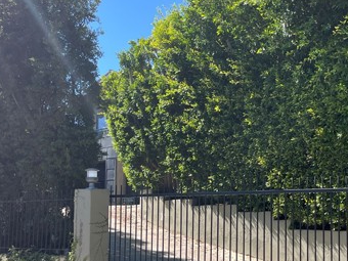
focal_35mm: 49
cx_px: 287
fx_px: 493
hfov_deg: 37.3
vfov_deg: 29.5
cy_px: 170
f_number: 1.6
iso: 50
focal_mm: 5.1
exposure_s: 1/1106
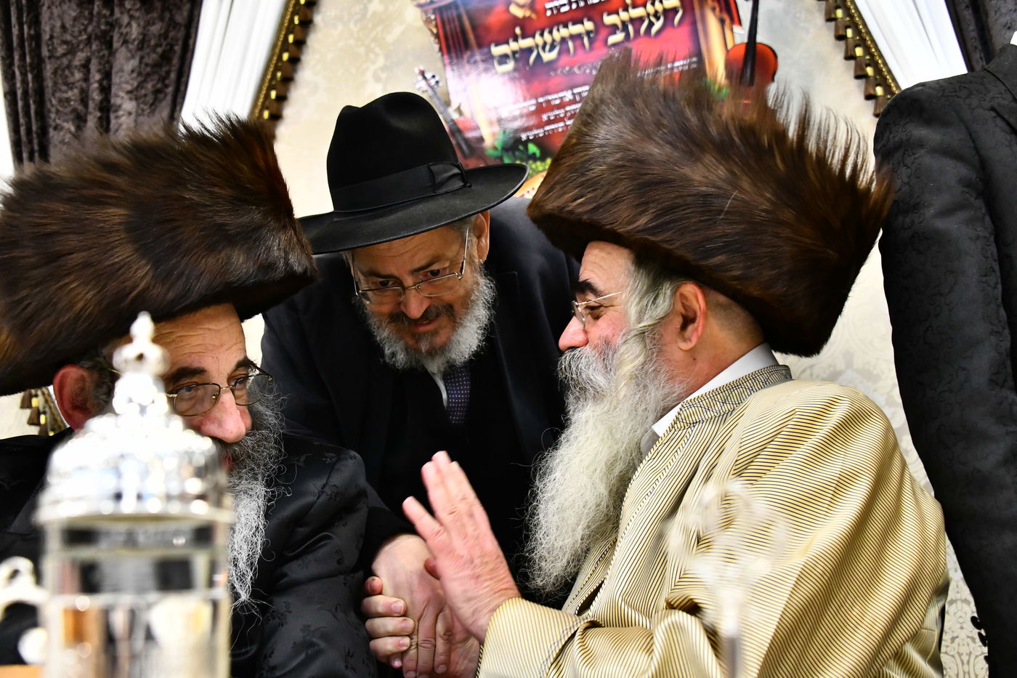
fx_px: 1130
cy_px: 339
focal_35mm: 40
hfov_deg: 48.5
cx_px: 508
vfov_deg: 33.4
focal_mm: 40
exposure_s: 1/125
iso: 4000
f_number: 5.6
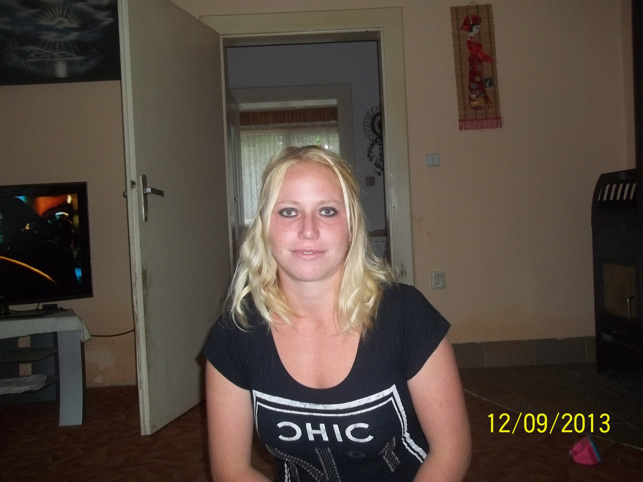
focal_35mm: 32
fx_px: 594
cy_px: 241
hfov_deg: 56.8
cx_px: 322
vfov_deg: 44.2
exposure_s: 1/30
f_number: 2.9
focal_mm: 5.7
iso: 160
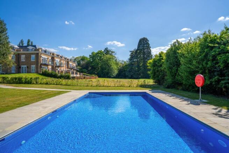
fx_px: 127
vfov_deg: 62.0
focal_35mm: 20
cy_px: 76
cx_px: 114
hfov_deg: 84.0
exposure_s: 1/250
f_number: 8
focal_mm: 20
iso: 100
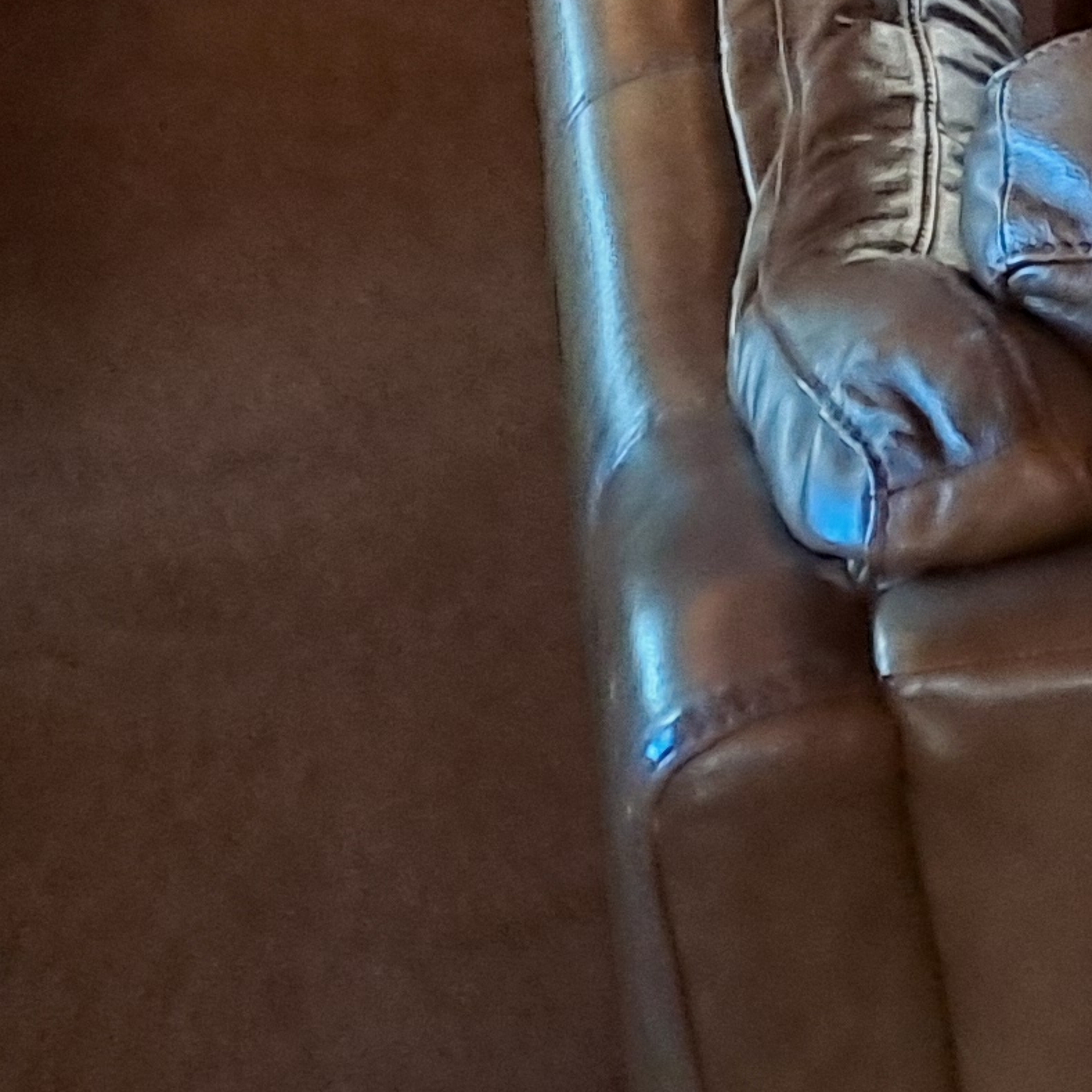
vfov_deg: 13.7
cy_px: -926
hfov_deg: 14.6
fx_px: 3997
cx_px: 1605
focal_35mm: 112
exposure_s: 1/50
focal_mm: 4.65
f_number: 1.8
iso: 200
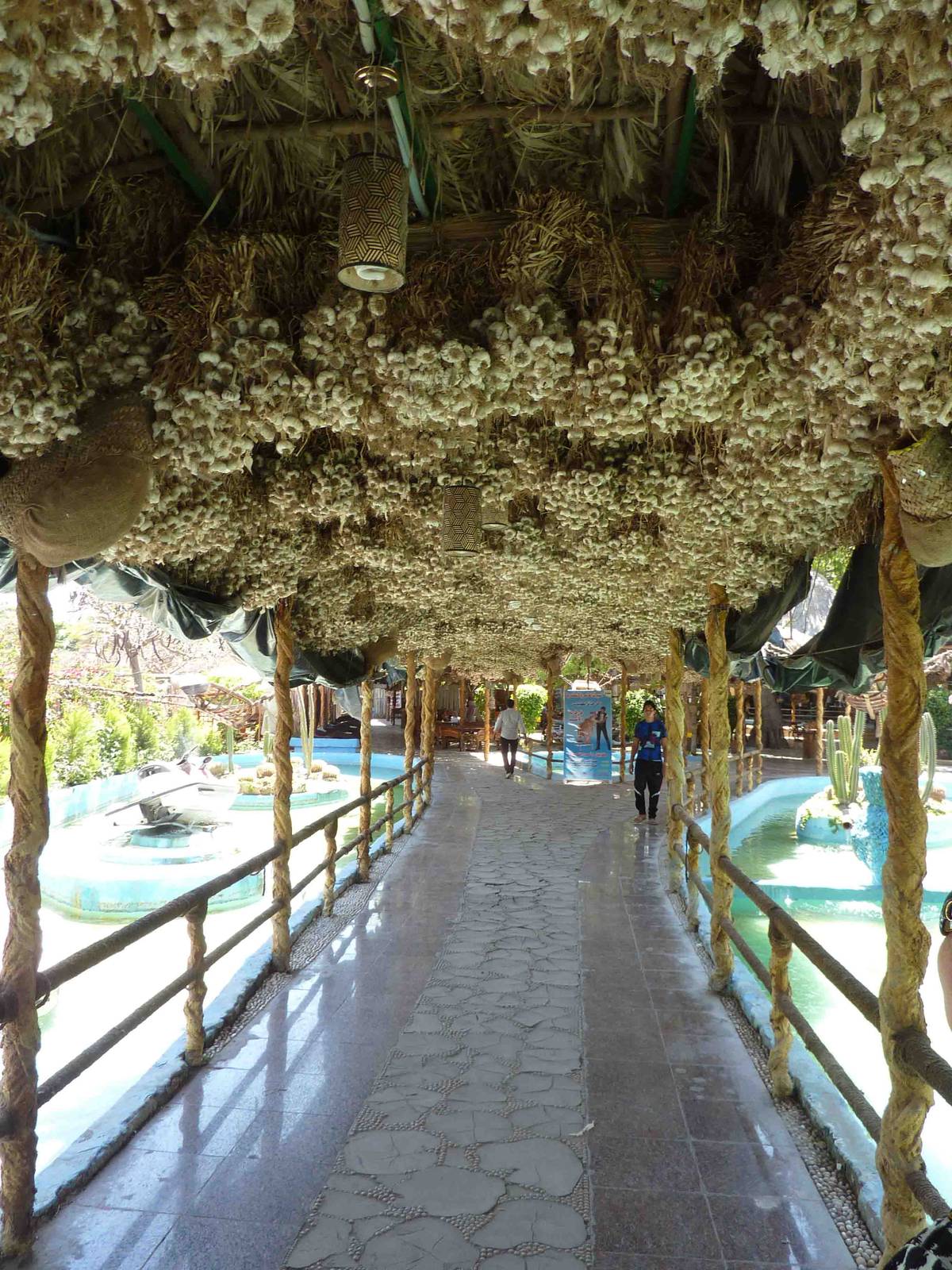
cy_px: 635
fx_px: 917
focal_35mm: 25
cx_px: 476
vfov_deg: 69.4
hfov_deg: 54.9
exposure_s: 1/80
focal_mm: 4.1
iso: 80
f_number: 3.3
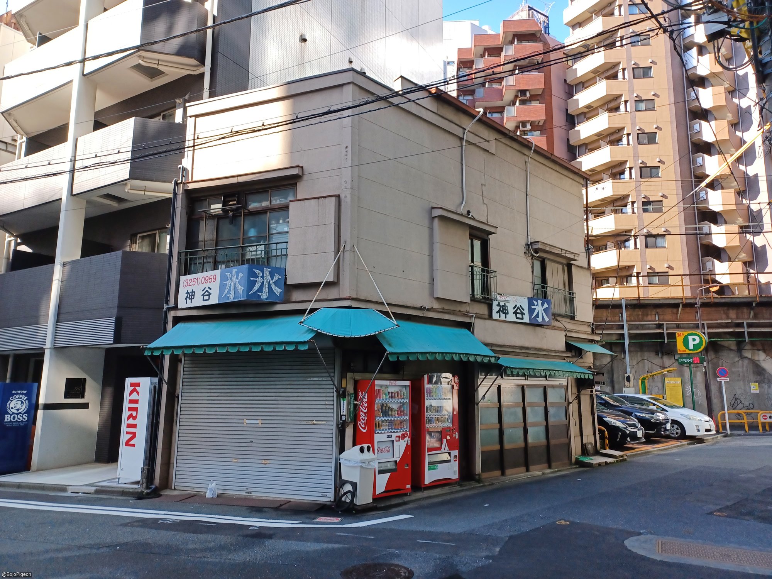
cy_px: 290
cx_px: 386
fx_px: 558
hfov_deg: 69.4
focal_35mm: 25
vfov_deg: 54.9
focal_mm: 4.6
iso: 32
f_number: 1.8
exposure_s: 1/103
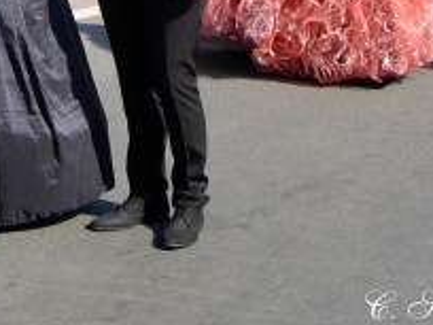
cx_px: 42
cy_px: -36
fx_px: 1351
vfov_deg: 13.4
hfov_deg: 17.9
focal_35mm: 108
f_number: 5
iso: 70
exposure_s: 1/210
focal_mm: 7.1
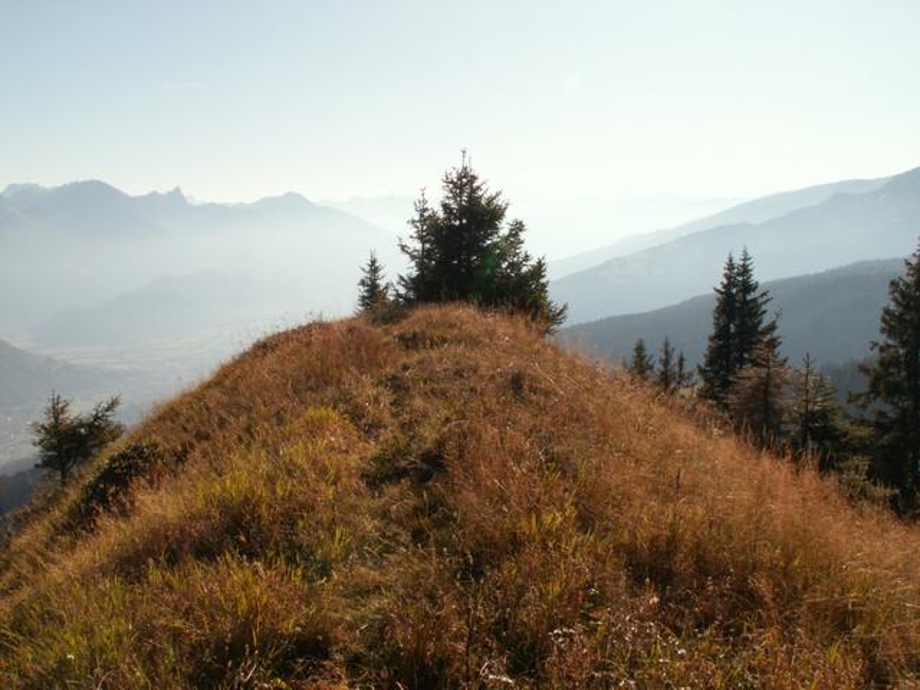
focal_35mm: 35
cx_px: 460
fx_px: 930
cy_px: 345
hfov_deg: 52.6
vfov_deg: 40.7
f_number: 8
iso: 50
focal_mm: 5.86
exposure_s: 1/160
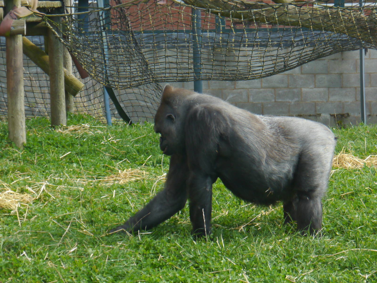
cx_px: 188
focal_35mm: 84
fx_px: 915
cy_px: 142
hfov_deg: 23.3
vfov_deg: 17.6
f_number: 5.6
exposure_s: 1/160
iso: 160
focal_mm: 42
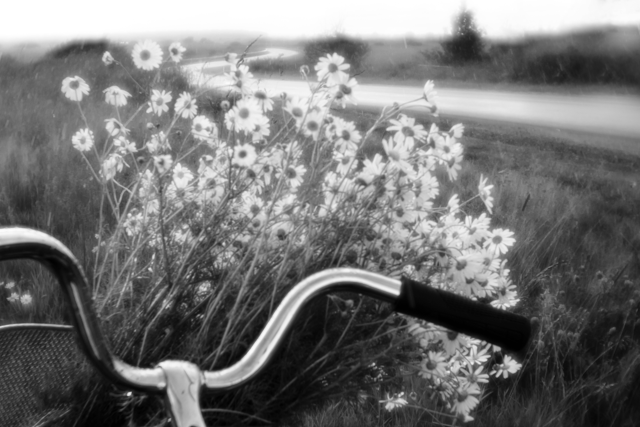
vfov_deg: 27.0
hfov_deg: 39.6
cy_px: 214
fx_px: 889
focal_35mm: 50
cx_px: 320
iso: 250
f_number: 3.5
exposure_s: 1/400
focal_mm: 50
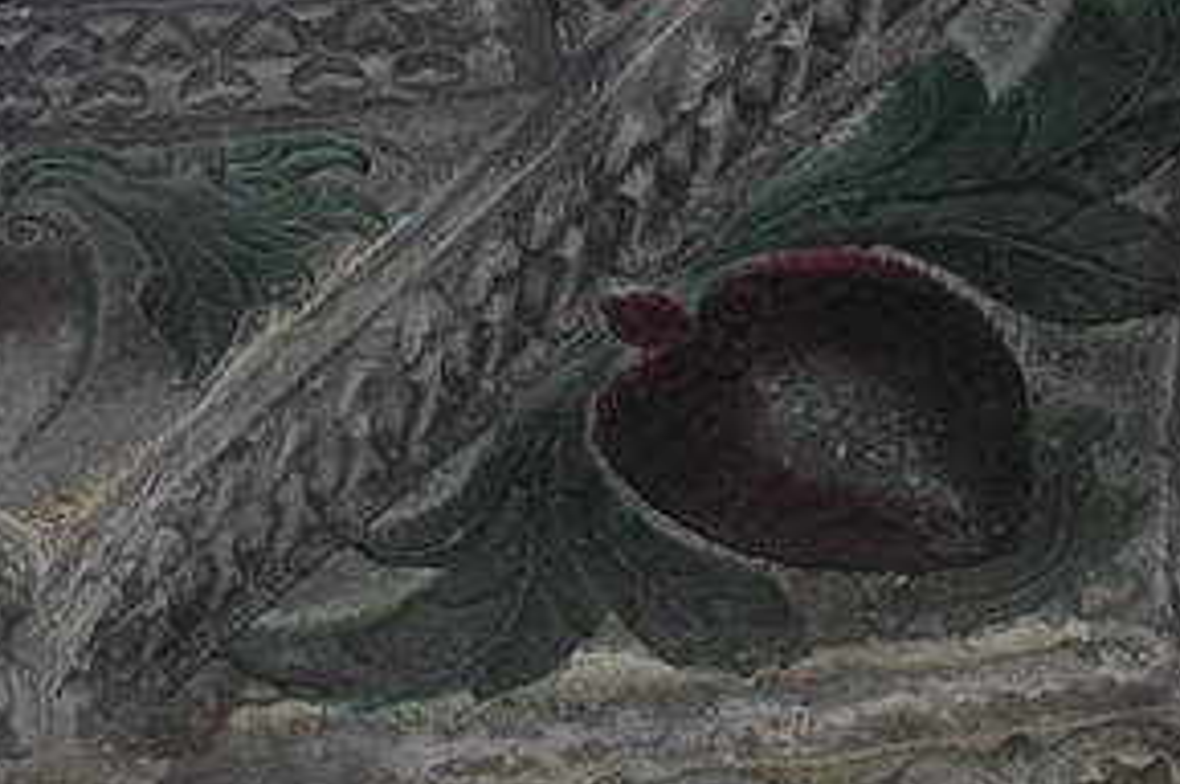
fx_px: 2750
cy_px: -265
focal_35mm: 84
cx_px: -90
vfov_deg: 15.4
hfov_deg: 22.9
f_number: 3.5
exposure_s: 1/60
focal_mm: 18
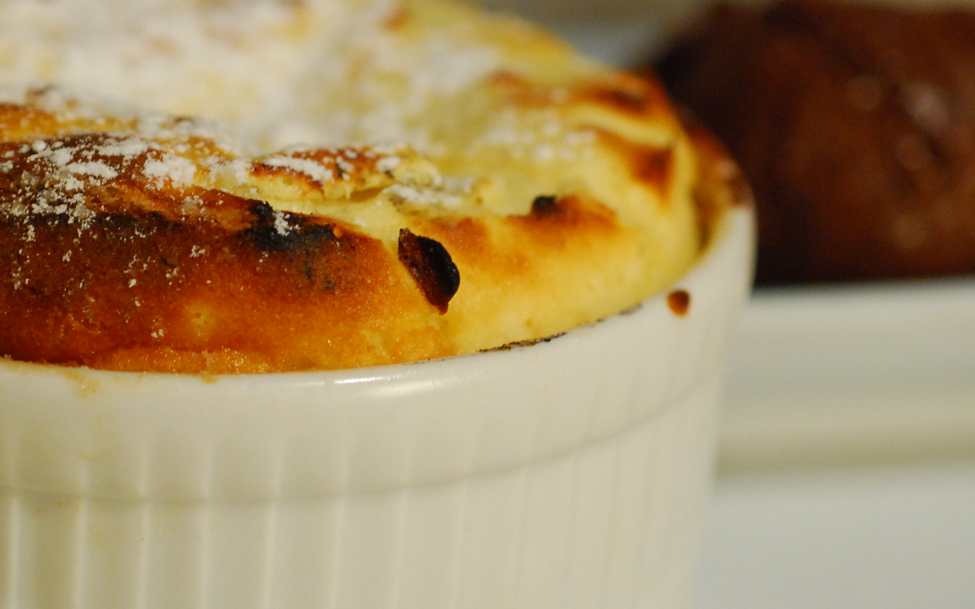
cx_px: 453
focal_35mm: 148
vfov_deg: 8.9
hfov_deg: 14.1
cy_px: 270
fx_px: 3933
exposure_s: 1/30
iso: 1000
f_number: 5
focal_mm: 60
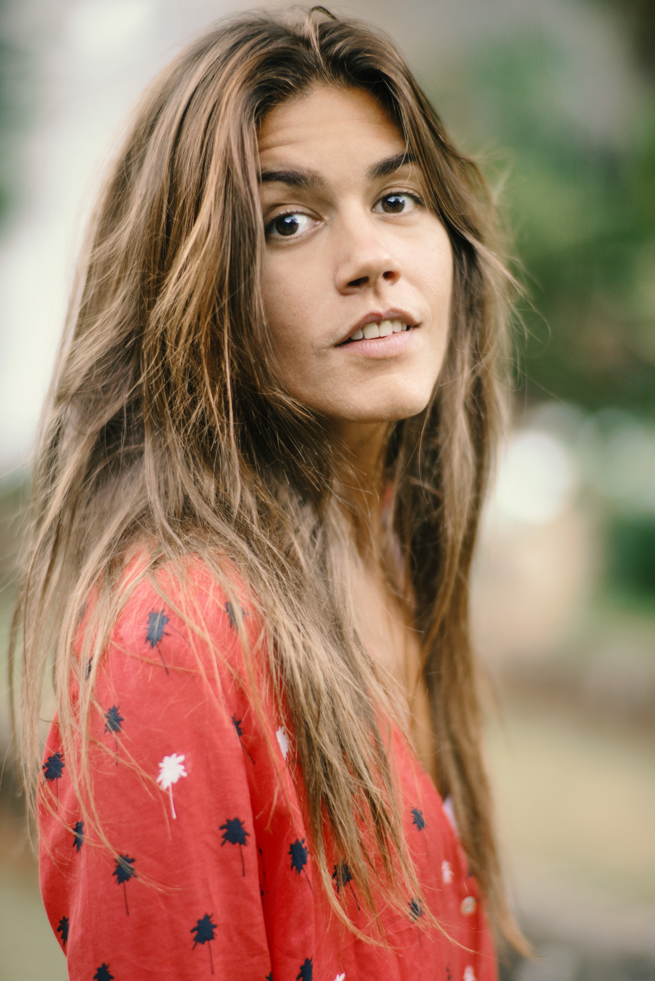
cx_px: 328
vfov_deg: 23.9
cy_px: 490
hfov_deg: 16.1
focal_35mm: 85
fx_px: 2318
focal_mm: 85
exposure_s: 1/125
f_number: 1.6
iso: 400
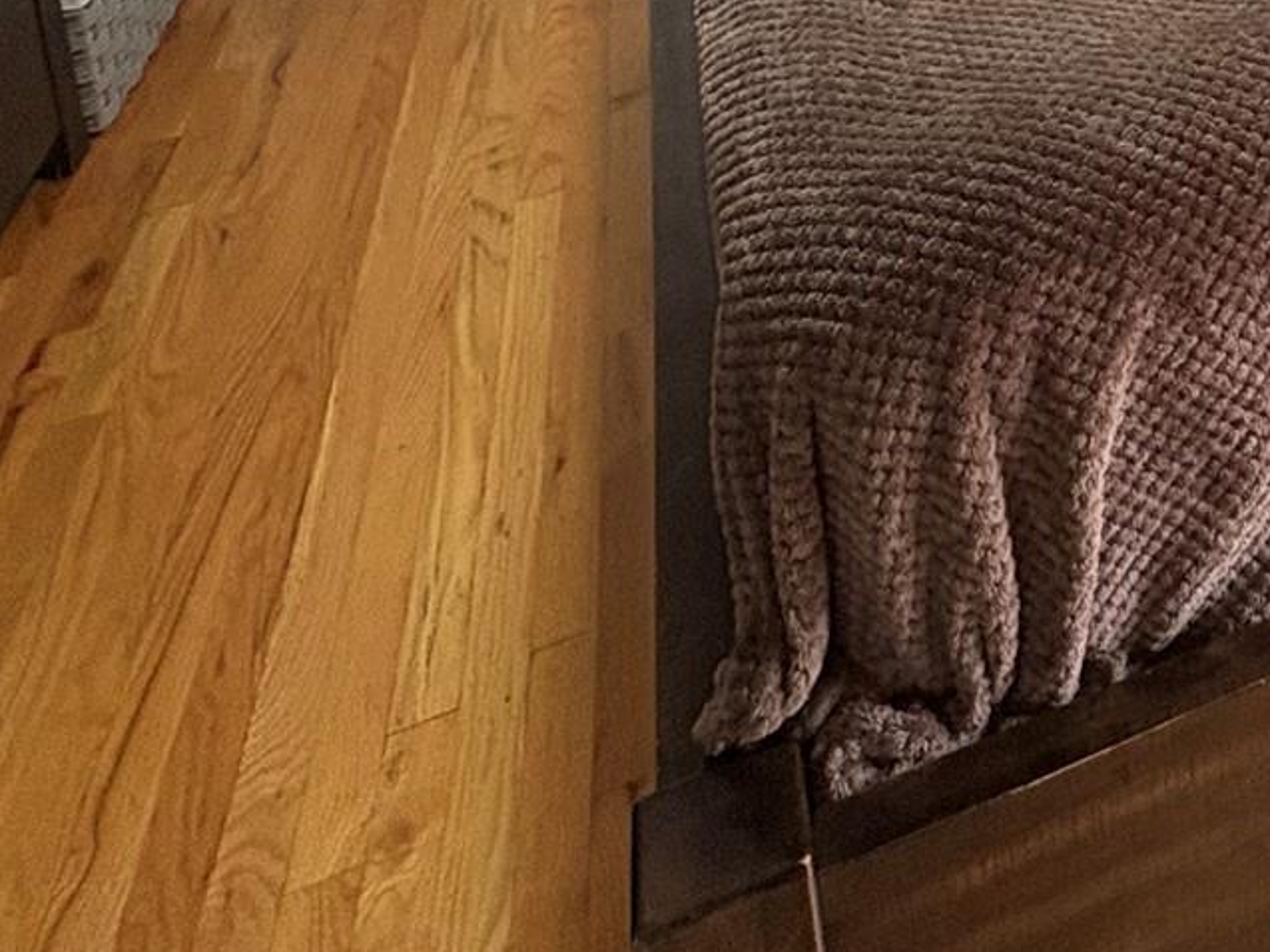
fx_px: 1651
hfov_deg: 34.1
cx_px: 1515
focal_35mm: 45
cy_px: -524
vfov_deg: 24.2
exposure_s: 1/60
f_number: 2.2
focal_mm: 2.22
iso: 400
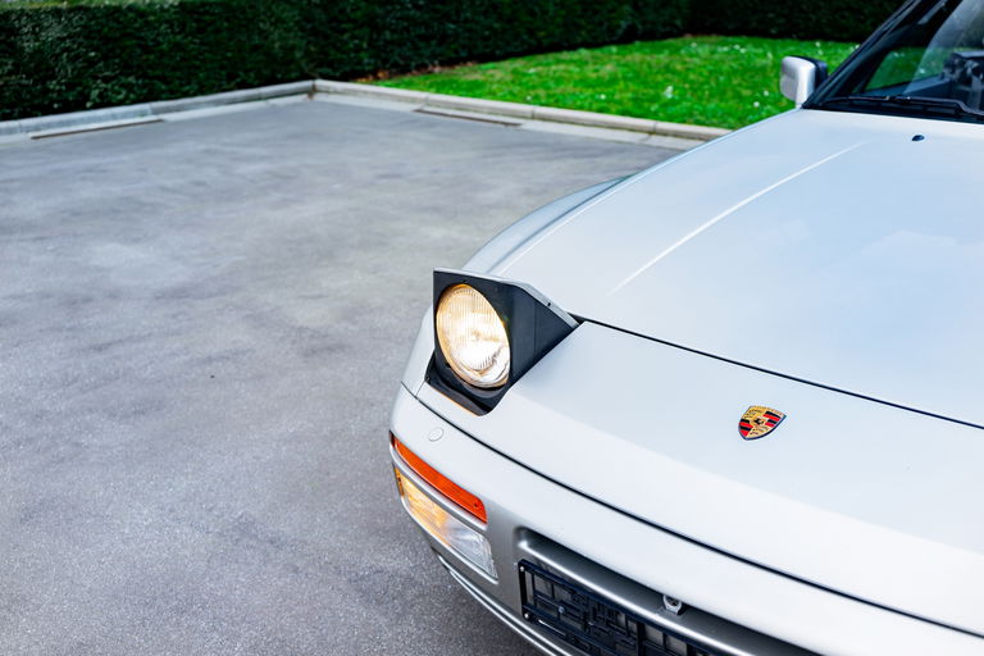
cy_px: 328
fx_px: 1148
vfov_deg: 31.9
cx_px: 492
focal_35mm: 42
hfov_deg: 46.4
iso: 64
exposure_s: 1/10
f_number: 4.5
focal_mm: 42
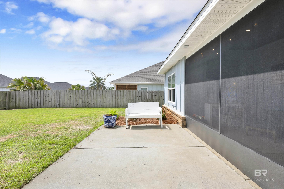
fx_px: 130
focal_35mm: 16
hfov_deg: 95.0
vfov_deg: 72.1
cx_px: 142
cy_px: 94
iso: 400
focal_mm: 16.5
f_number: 11
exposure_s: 1/500
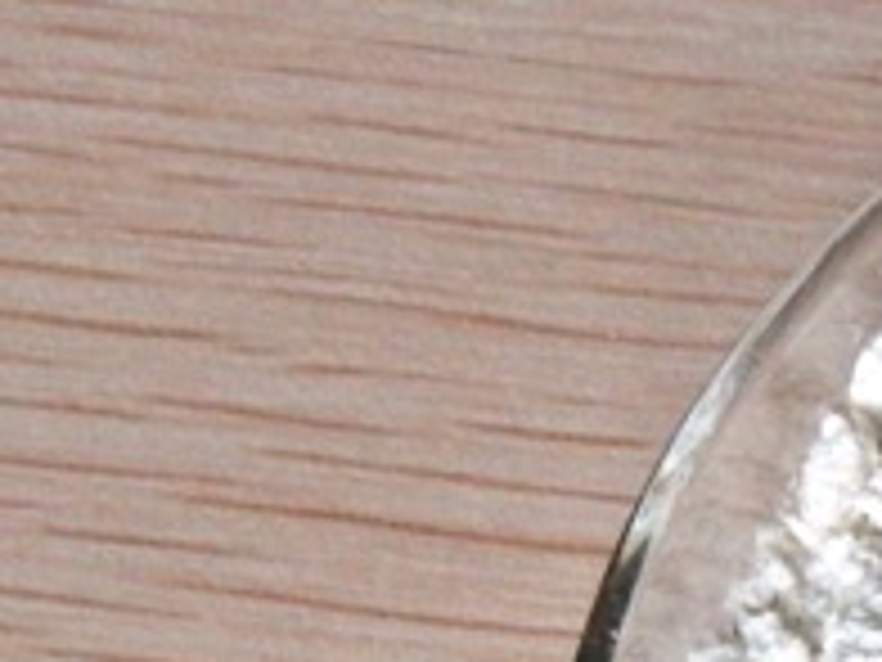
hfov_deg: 4.3
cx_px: 1786
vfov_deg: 3.2
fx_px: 11644
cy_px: 998
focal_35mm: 457
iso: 320
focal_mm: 17.3
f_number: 4.9
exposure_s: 1/100
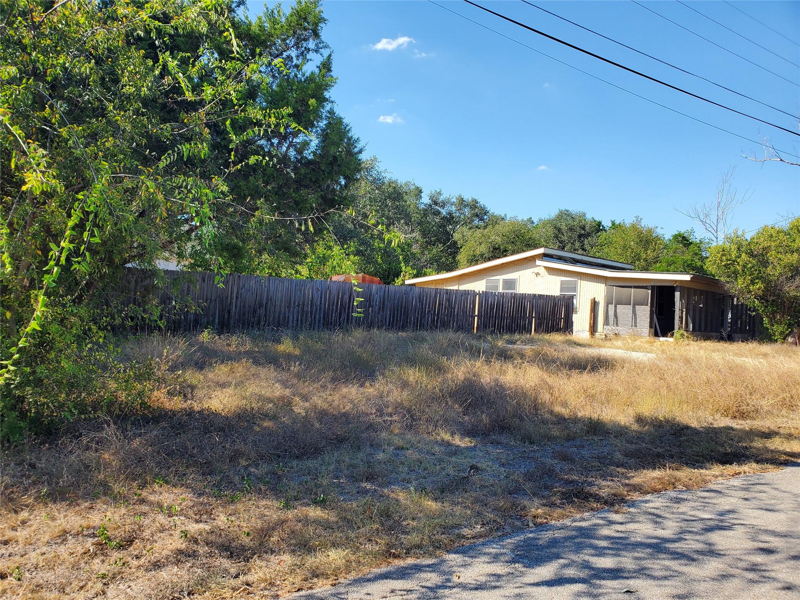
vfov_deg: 53.1
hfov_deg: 67.3
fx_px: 601
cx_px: 400
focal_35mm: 26
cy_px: 300
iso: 50
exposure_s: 1/732
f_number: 2.4
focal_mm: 4.3
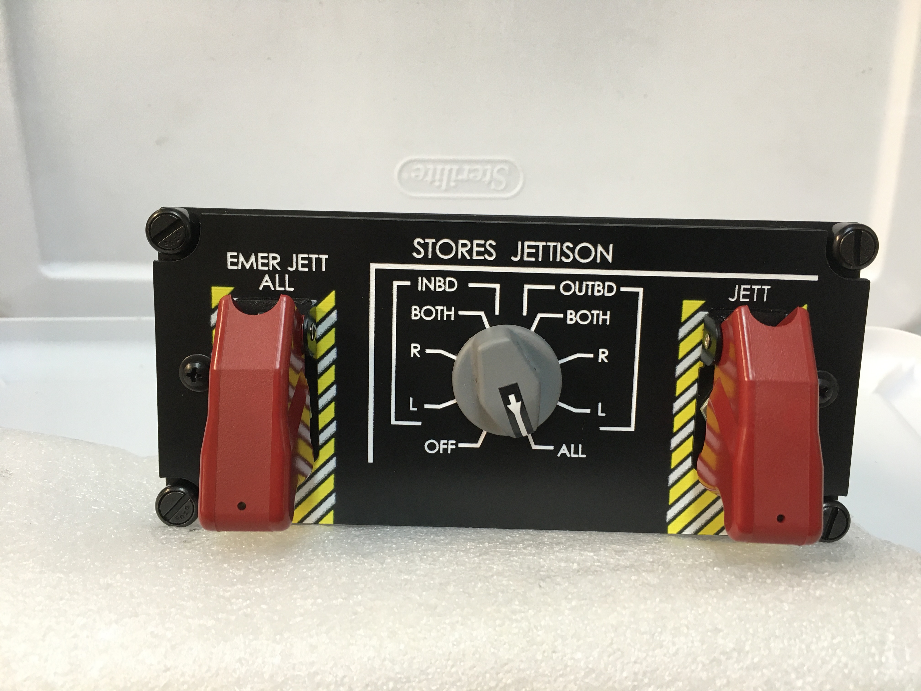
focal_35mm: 29
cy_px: 346
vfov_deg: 48.2
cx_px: 460
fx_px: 772
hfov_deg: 61.7
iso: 64
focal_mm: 4.15
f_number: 2.2
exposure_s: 1/30
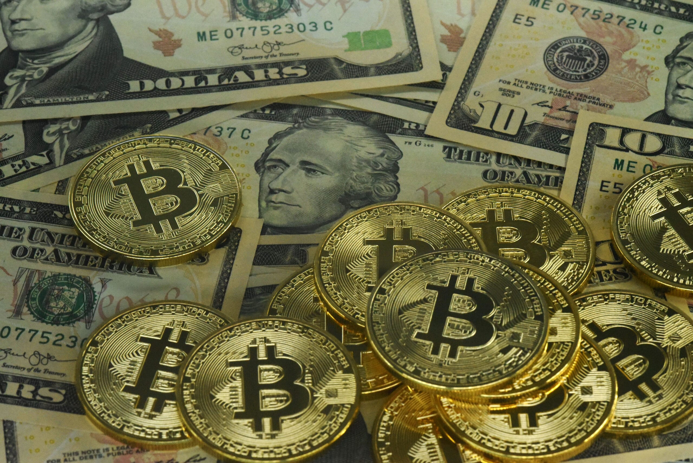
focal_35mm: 105
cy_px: 232
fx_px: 2022
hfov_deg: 19.4
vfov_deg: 13.1
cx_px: 346
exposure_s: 1/250
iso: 12800
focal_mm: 105
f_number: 22
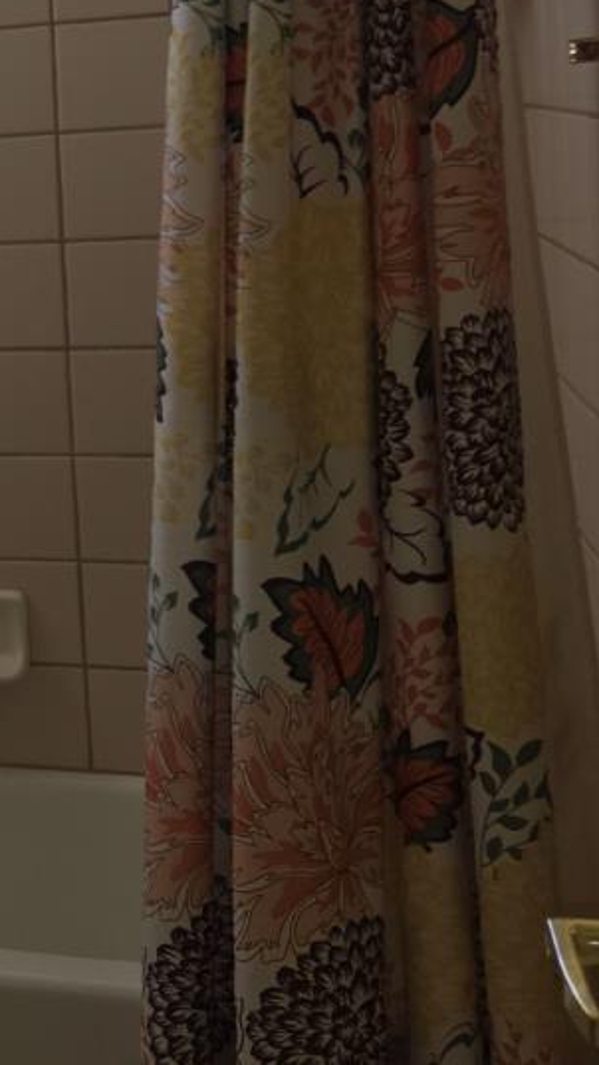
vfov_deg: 29.8
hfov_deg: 14.1
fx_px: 1977
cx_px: -641
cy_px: 298
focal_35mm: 70
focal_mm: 5.4
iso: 32
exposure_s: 1/120
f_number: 1.8
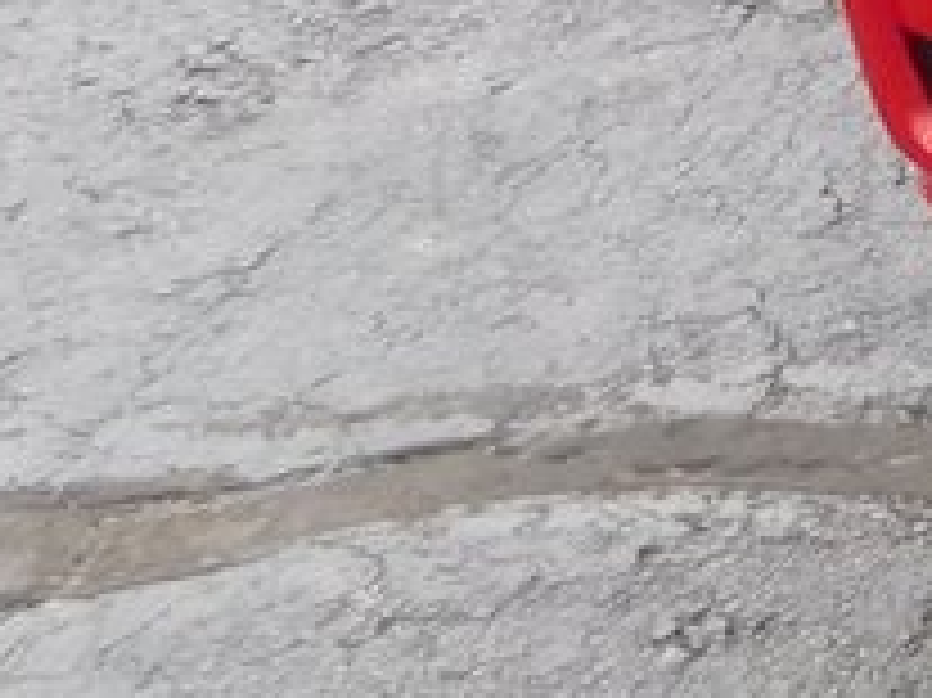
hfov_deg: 13.5
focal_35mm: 114
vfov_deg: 11.9
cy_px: -590
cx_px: 2116
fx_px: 3068
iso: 125
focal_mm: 4
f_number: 3
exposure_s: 1/320
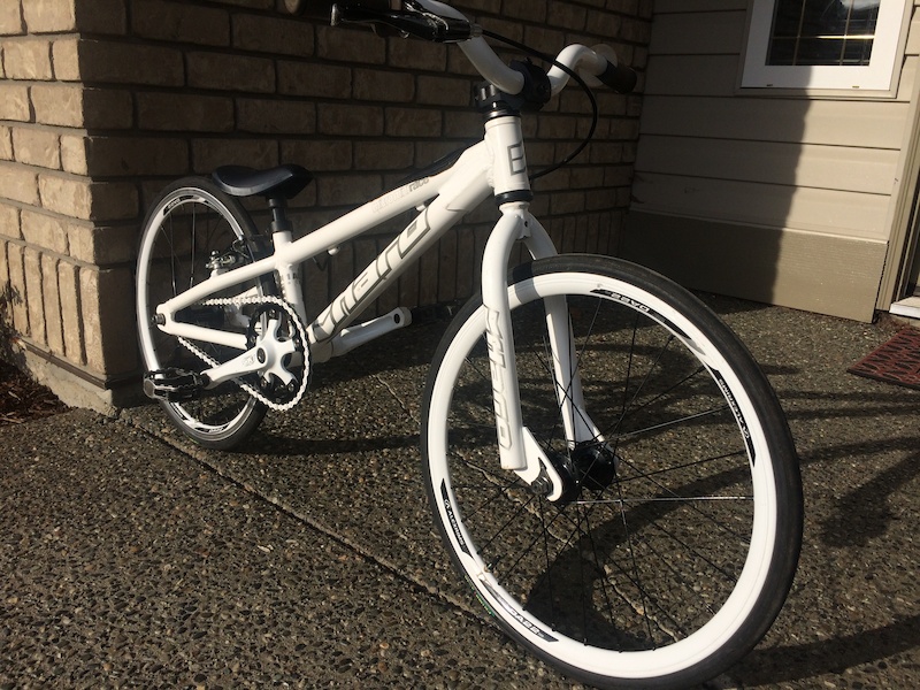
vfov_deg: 46.8
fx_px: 797
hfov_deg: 60.0
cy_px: 345
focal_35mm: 30
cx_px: 460
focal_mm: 4.12
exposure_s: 1/2740
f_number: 2.2
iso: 32
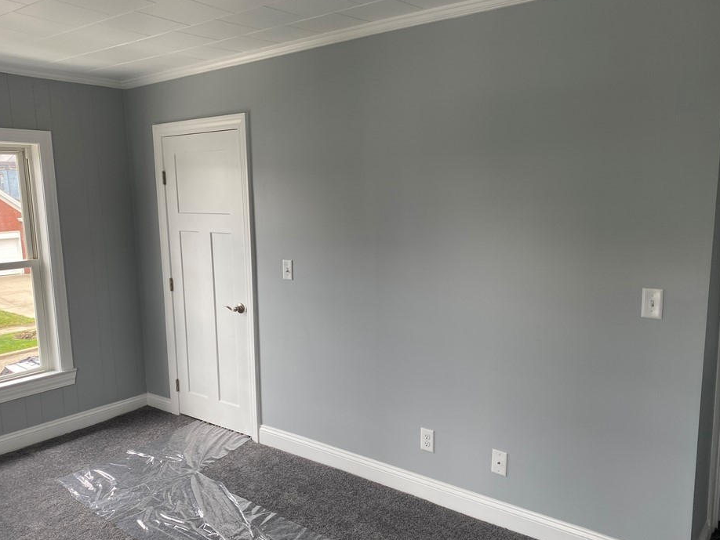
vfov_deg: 48.2
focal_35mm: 29
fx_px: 603
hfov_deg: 61.6
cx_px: 347
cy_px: 291
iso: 32
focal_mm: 4.25
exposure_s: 1/122
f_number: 1.8
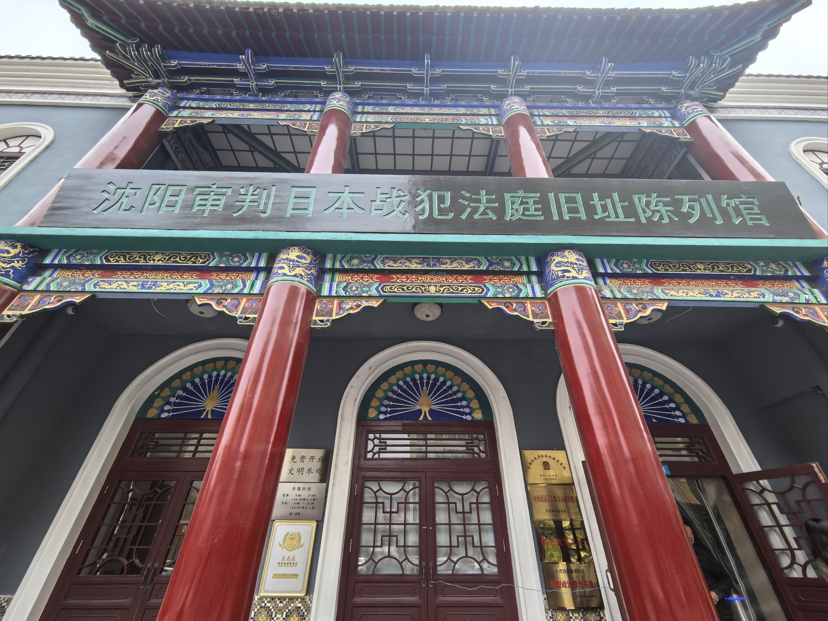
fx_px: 335
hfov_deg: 102.1
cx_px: 414
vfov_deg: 85.7
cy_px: 310
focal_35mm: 14
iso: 100
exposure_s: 1/100
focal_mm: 1.95
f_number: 2.2
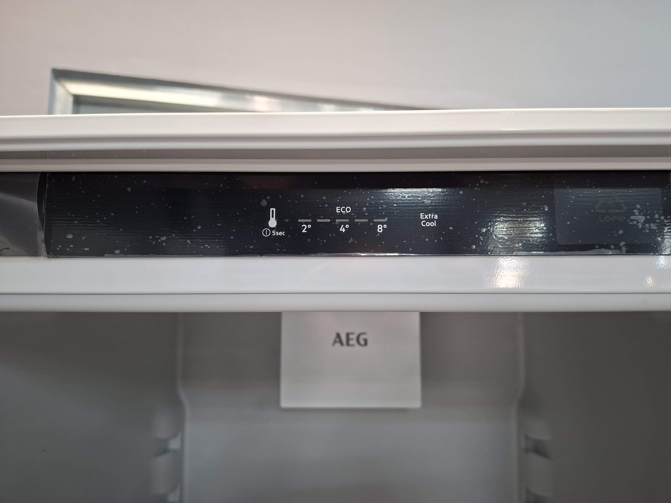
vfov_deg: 58.9
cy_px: 252
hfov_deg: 73.9
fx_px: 446
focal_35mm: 23
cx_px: 336
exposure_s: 1/50
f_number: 1.8
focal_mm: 5.54
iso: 320
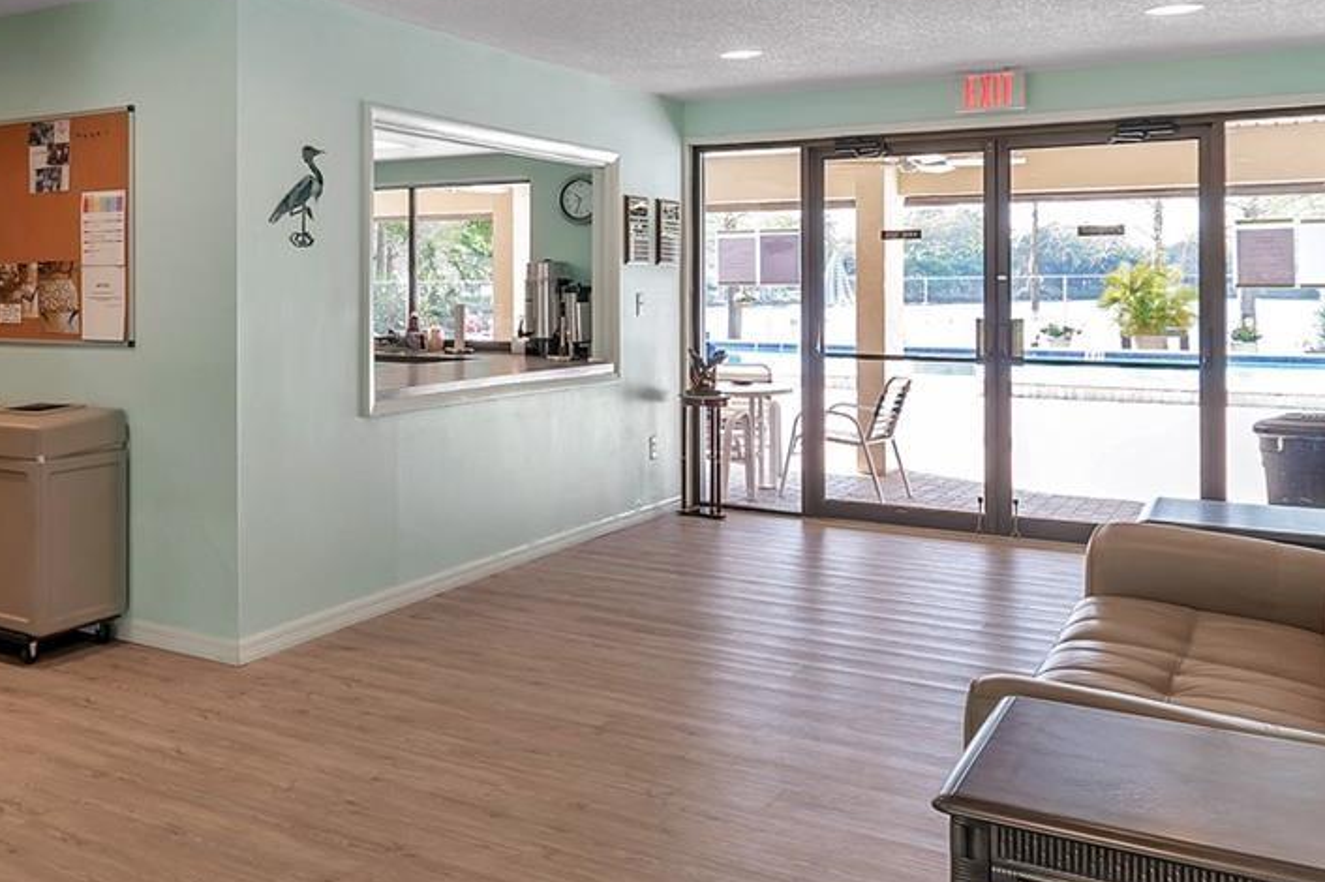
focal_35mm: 34
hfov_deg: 50.9
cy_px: 281
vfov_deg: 38.3
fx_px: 1251
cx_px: 190
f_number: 7.1
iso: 50
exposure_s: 1/4
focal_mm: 10
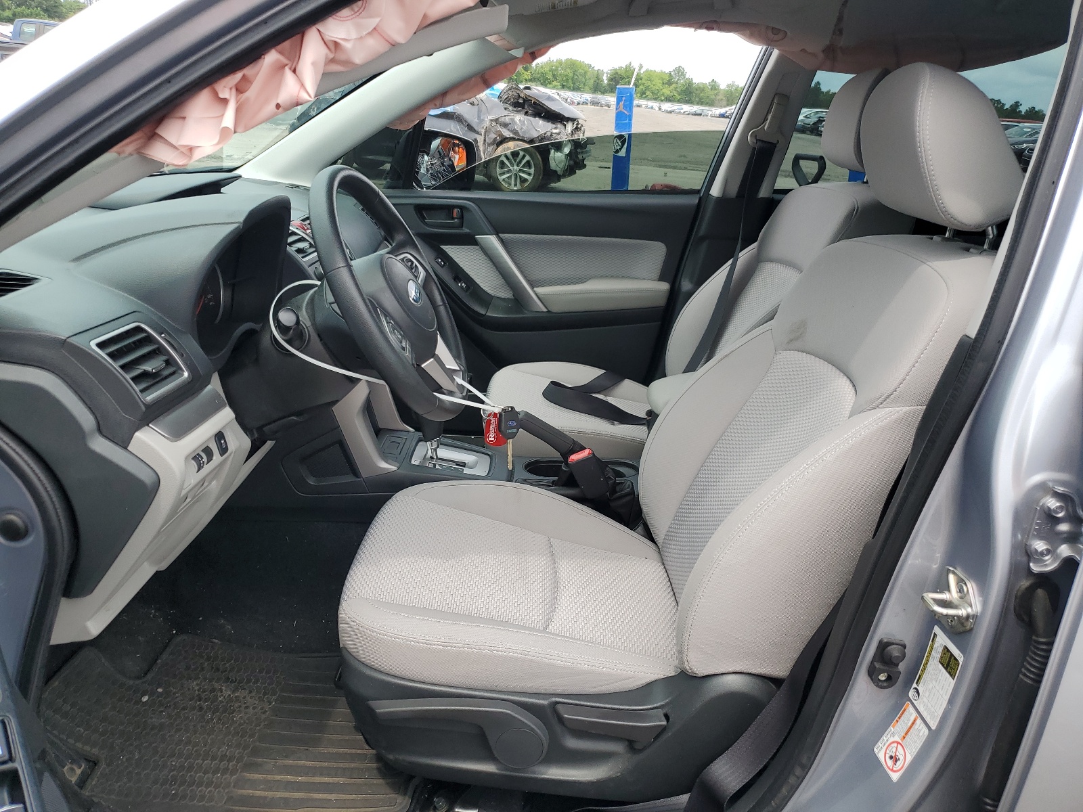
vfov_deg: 53.1
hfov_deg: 67.3
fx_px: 813
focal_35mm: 26
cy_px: 406
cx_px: 542
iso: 50
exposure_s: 1/1111
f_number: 1.5
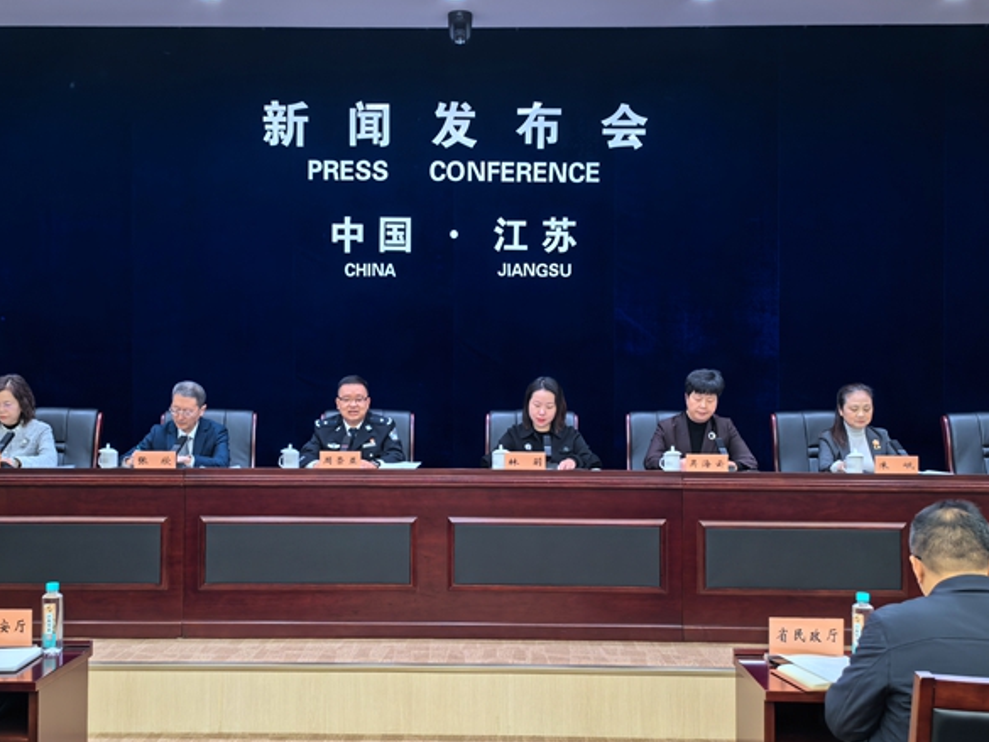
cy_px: 370
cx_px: 475
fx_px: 1172
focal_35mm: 41
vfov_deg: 35.1
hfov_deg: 45.8
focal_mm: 5.75
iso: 200
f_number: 2
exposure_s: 1/100
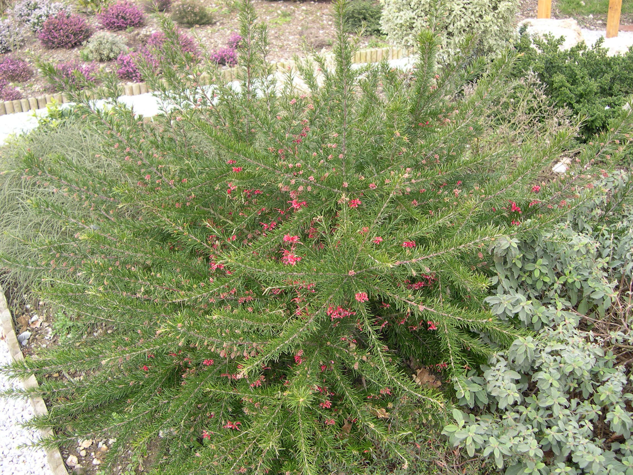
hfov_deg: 49.0
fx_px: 695
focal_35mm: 38
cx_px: 316
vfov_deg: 37.7
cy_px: 238
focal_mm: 8
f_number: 2.8
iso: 100
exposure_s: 1/139
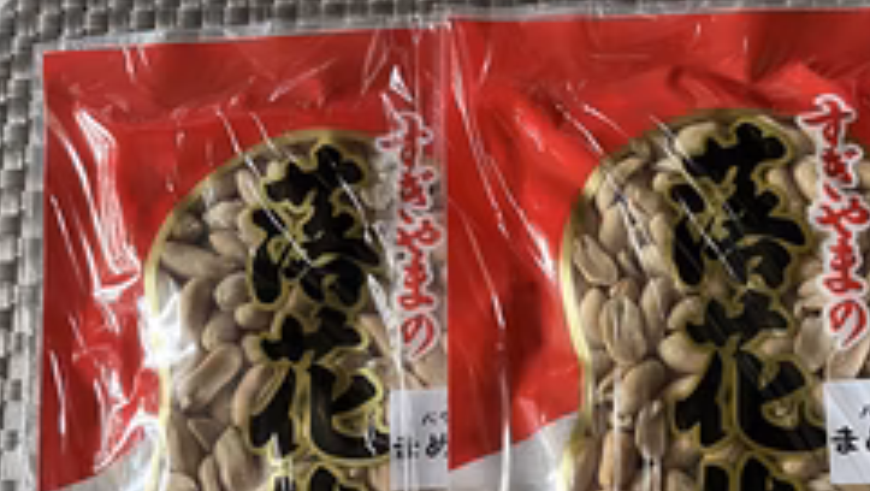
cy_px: 455
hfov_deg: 43.4
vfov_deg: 24.6
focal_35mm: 47
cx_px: 534
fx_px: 1085
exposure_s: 1/60
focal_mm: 5.1
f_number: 1.6
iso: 400
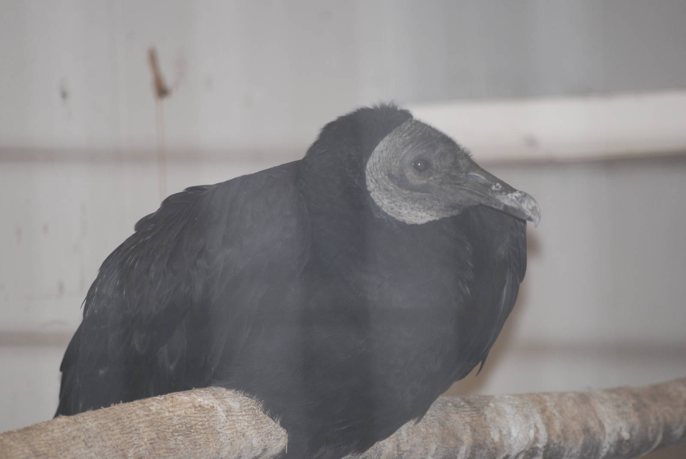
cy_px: 230
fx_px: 6868
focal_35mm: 360
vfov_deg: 3.8
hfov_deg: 5.7
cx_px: 343
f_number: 5.3
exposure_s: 1/60
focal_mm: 240
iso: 360
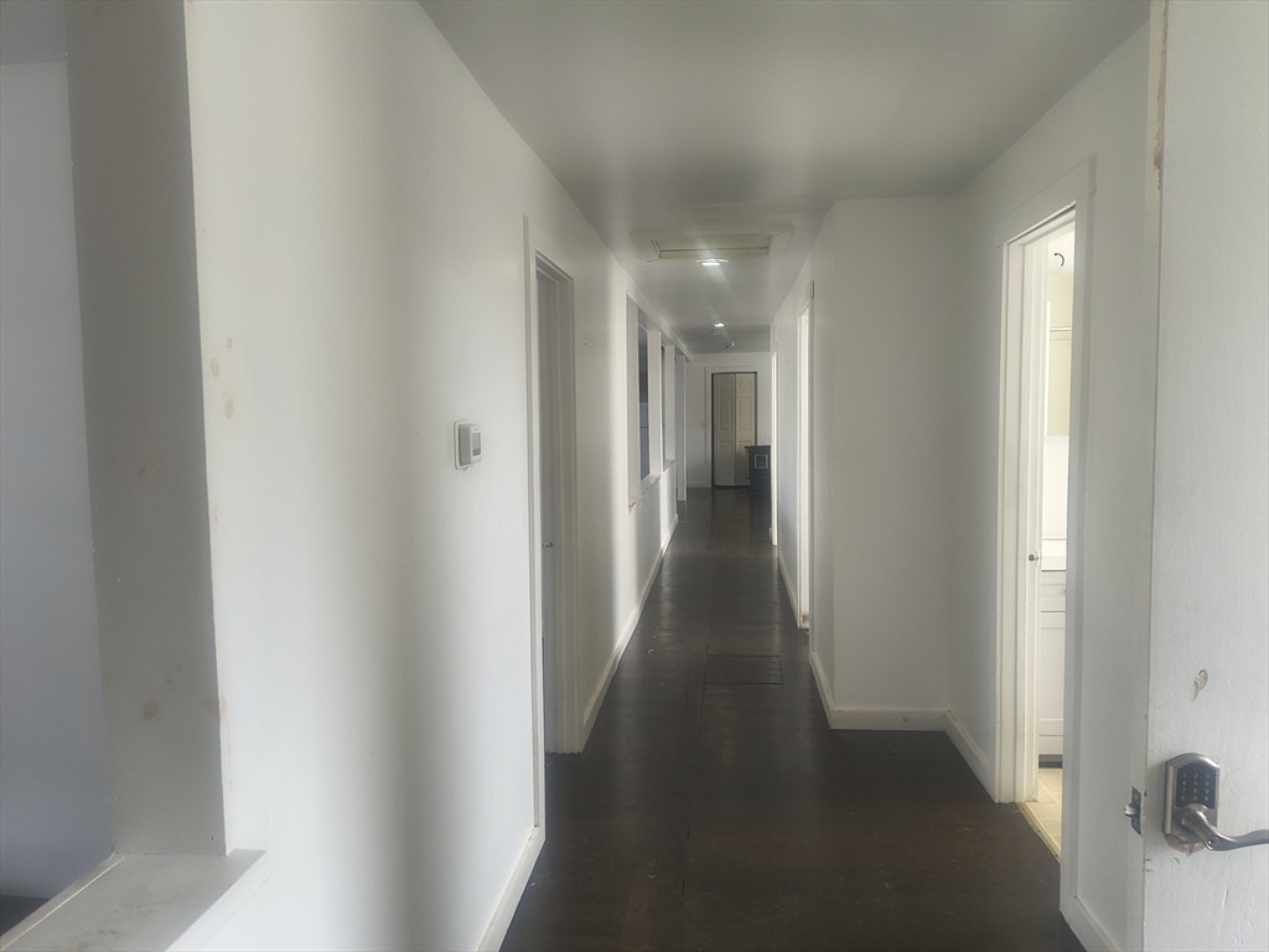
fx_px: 916
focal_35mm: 25
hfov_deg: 69.4
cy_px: 476
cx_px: 634
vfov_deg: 54.9
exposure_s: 1/120
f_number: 1.7
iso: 371
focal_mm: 4.68
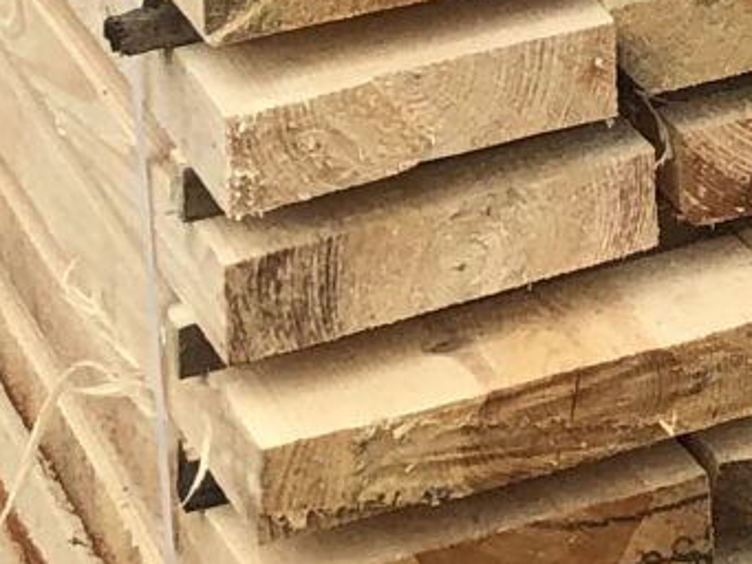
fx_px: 4564
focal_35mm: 210
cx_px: 1868
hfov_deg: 8.5
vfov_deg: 6.3
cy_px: -1300
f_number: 1.8
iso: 20
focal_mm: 4
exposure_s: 1/444
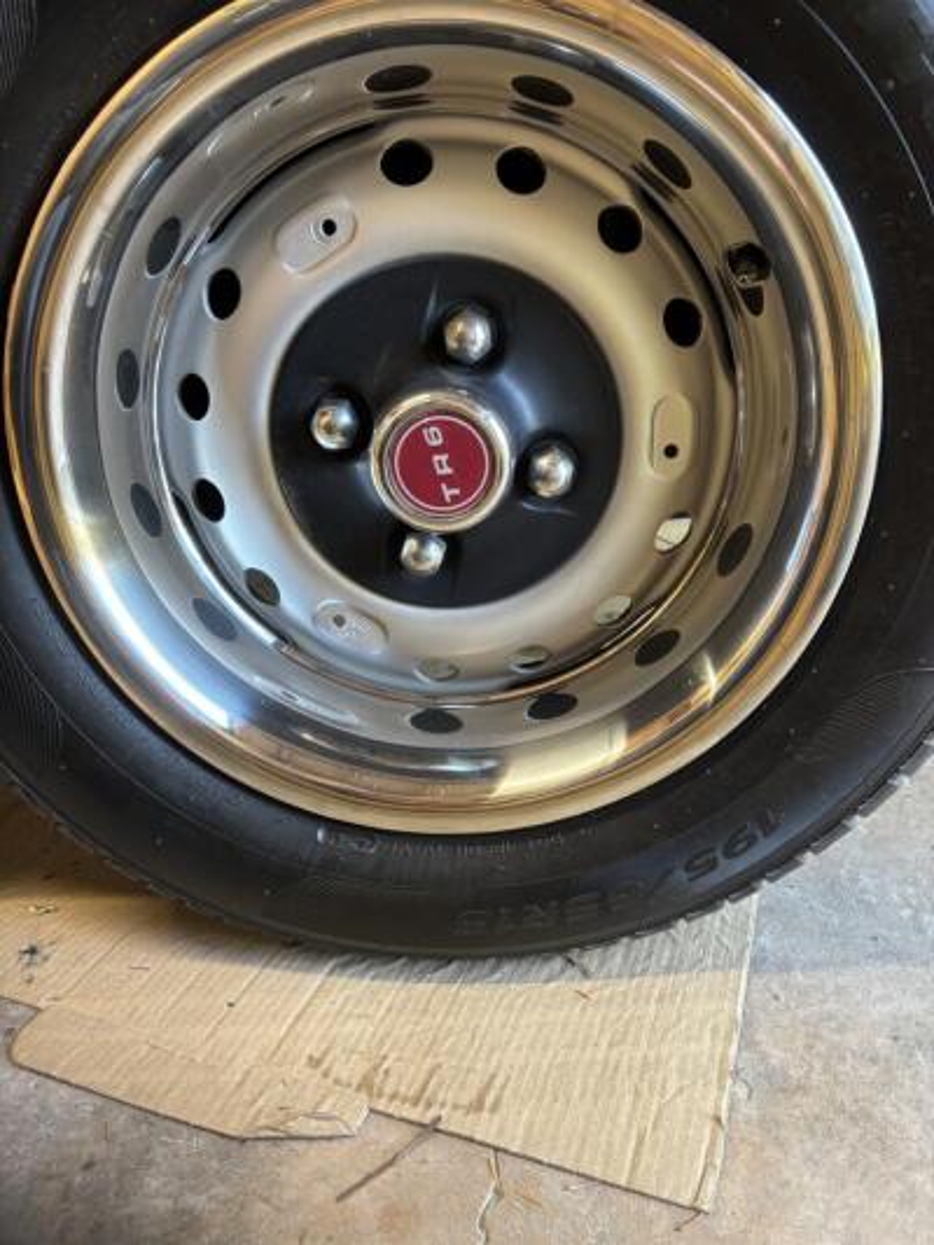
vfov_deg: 67.3
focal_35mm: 26
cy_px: 622
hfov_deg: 53.1
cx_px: 467
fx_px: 935
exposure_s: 1/50
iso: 160
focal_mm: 5.96
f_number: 1.6
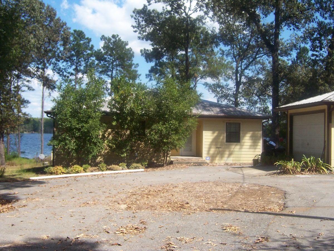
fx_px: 386
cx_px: 167
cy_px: 126
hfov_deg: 46.8
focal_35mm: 40
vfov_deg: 36.0
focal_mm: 6.7
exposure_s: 1/500
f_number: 4.8
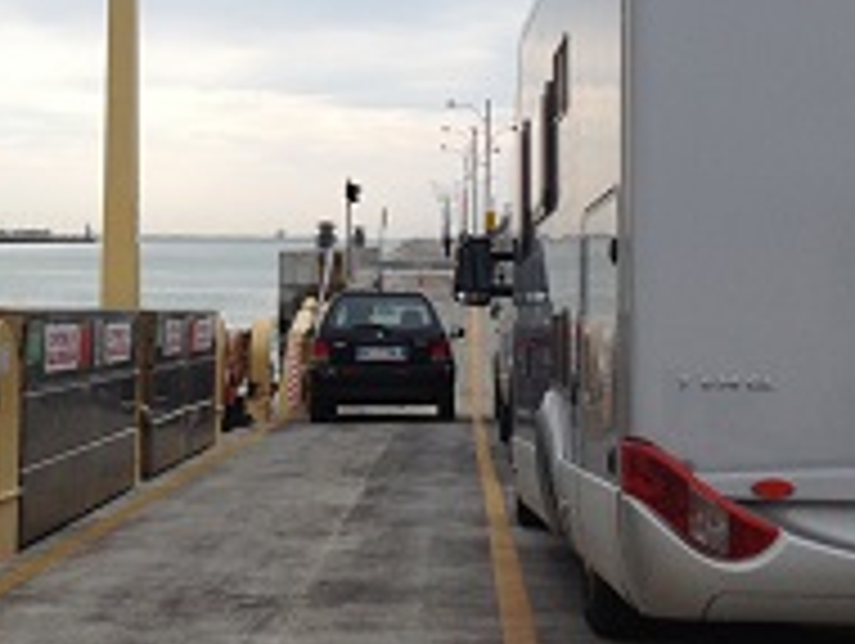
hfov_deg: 20.9
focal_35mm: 92
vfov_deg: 16.1
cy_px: 227
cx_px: 126
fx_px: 2275
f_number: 2.4
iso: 50
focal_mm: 4.28
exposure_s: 1/649
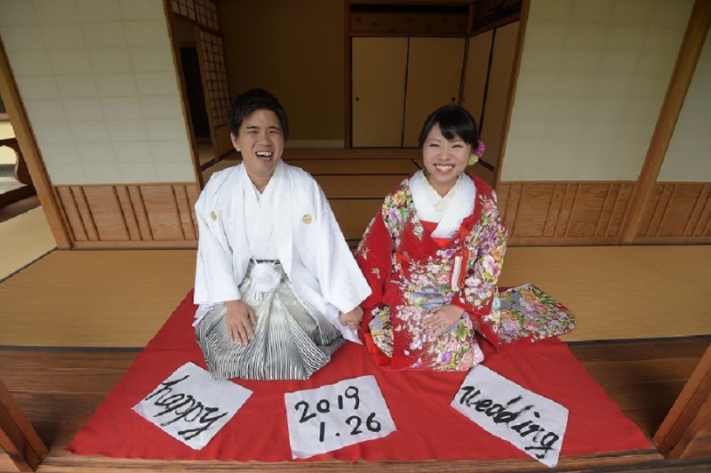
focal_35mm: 16
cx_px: 356
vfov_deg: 73.6
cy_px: 236
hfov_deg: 96.8
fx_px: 316
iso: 400
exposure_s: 1/100
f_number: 5
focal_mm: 16
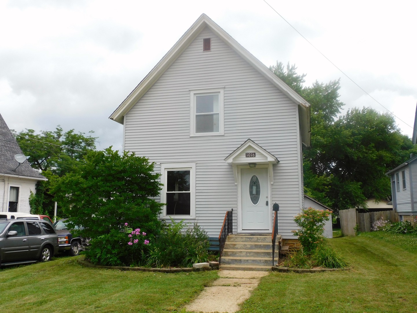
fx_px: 398
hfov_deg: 55.4
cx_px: 208
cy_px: 156
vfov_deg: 42.9
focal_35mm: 33
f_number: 3.6
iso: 125
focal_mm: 5.9
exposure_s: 1/1000
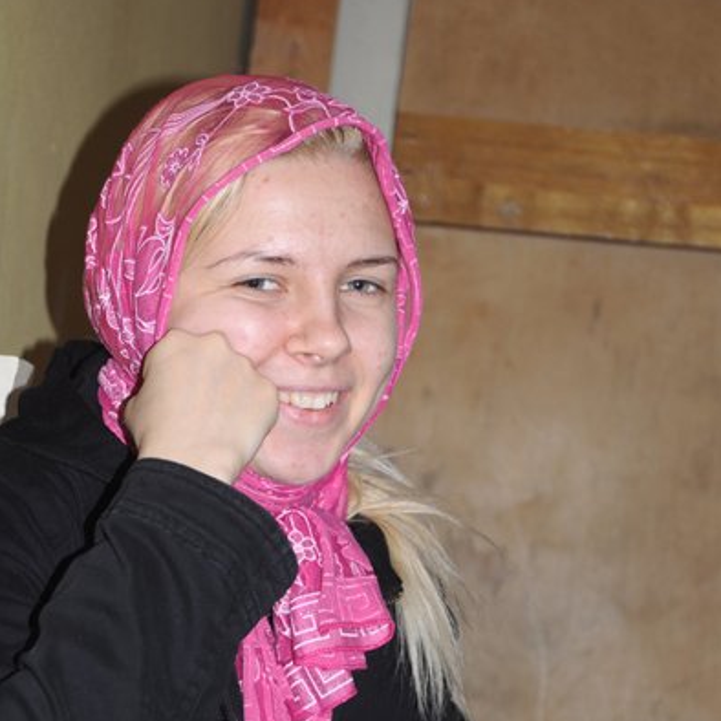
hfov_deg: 16.3
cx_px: 360
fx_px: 2513
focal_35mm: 107
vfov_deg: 16.3
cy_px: 467
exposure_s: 1/60
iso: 200
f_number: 5
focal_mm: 55
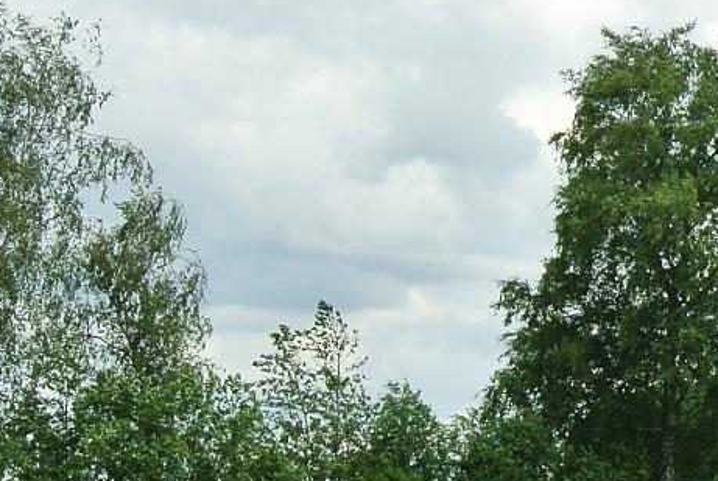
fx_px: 3356
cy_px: 428
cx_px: 936
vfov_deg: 8.2
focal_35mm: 168
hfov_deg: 11.9
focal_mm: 15.1
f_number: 4.5
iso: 100
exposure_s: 1/640
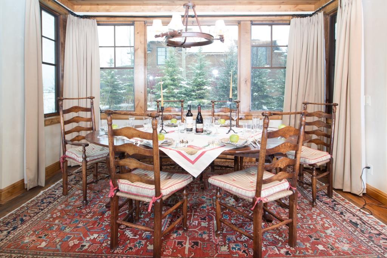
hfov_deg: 81.2
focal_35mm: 21
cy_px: 129
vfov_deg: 59.5
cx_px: 194
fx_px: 226
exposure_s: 1/5
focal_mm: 21
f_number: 8
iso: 100
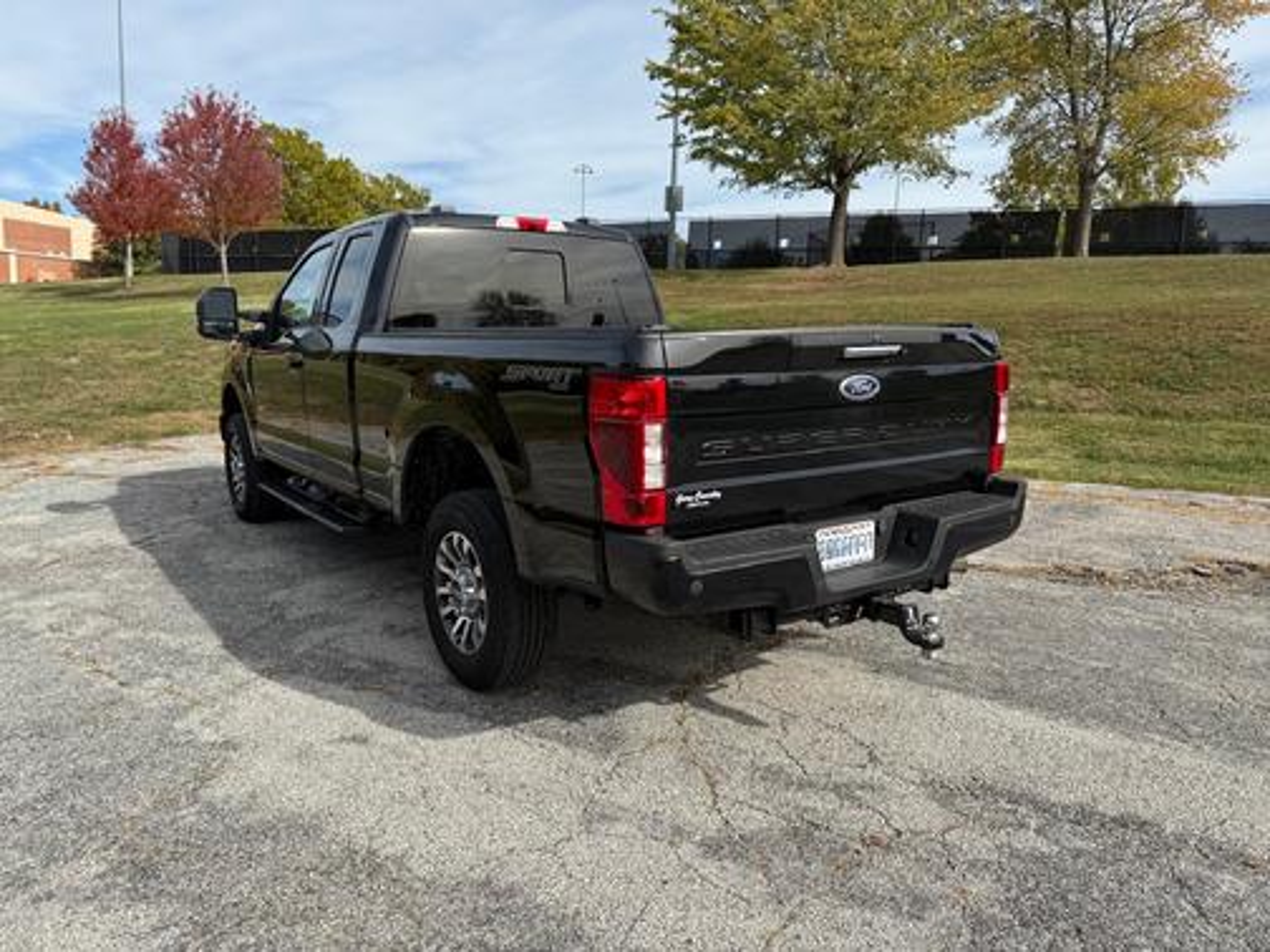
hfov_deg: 71.6
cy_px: 476
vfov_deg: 56.8
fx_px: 881
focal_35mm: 24
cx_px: 635
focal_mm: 6.76
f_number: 1.78
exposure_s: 1/3145
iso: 80
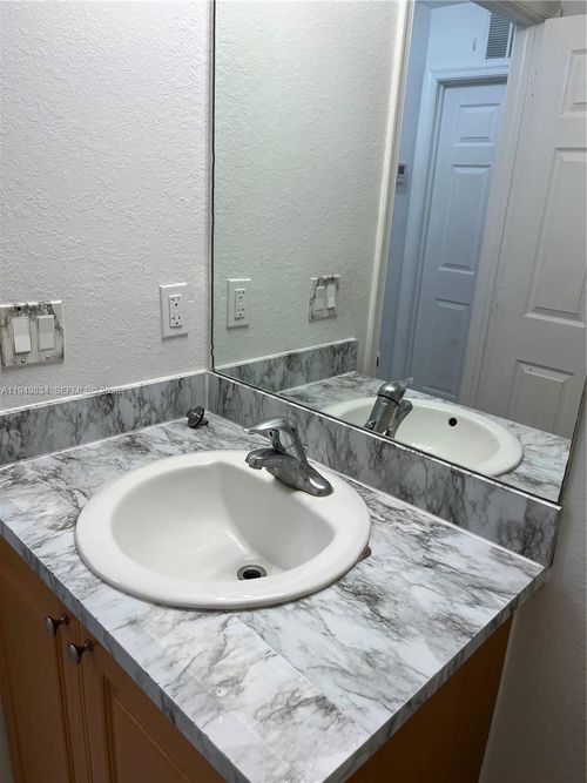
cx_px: 294
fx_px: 588
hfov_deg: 53.0
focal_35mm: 26
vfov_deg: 67.3
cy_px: 392
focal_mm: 5.1
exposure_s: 1/120
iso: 64
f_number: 1.6
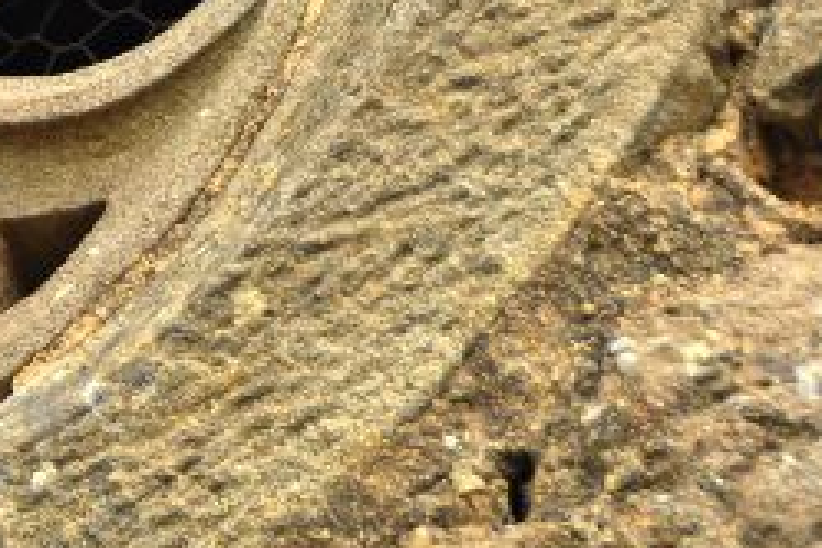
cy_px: -324
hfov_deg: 2.6
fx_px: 18288
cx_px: -409
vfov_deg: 1.7
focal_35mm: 801
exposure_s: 1/320
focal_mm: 130
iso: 500
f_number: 5.6
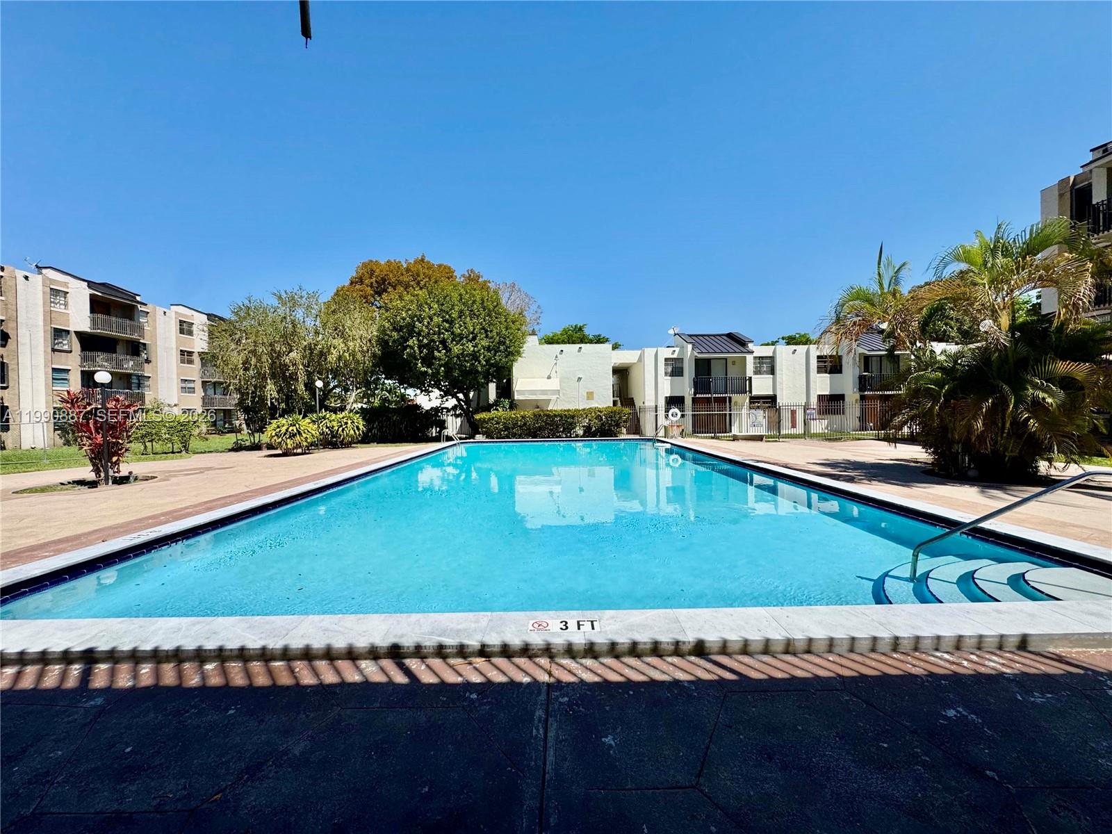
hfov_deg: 102.1
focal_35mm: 14
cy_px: 417
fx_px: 450
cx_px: 556
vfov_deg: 85.7
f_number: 2.2
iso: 50
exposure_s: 1/3906
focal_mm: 2.22
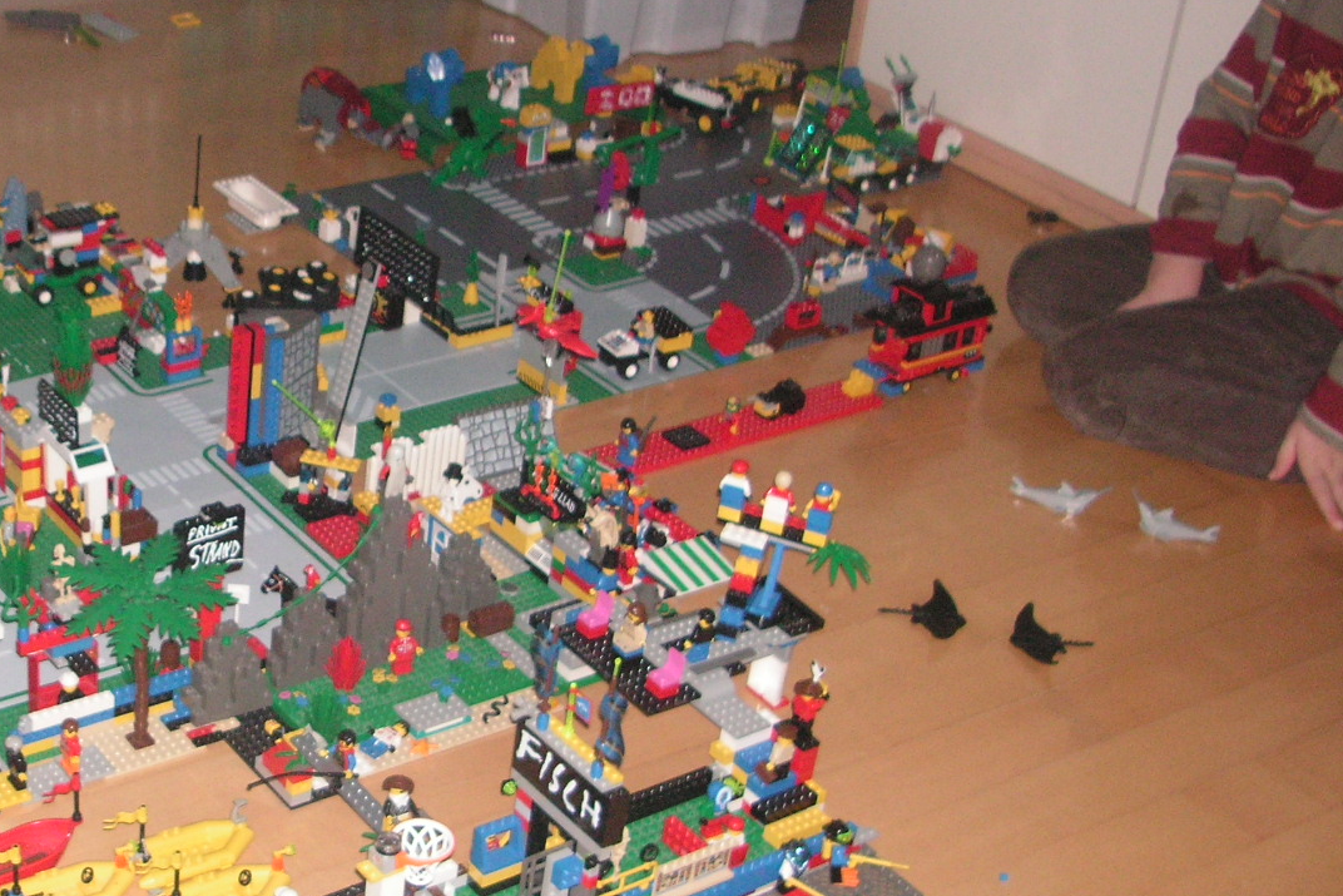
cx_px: 348
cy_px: 434
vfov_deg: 23.0
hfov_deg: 33.3
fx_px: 2201
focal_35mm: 59
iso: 160
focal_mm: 6.3
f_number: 3.3
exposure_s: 1/45
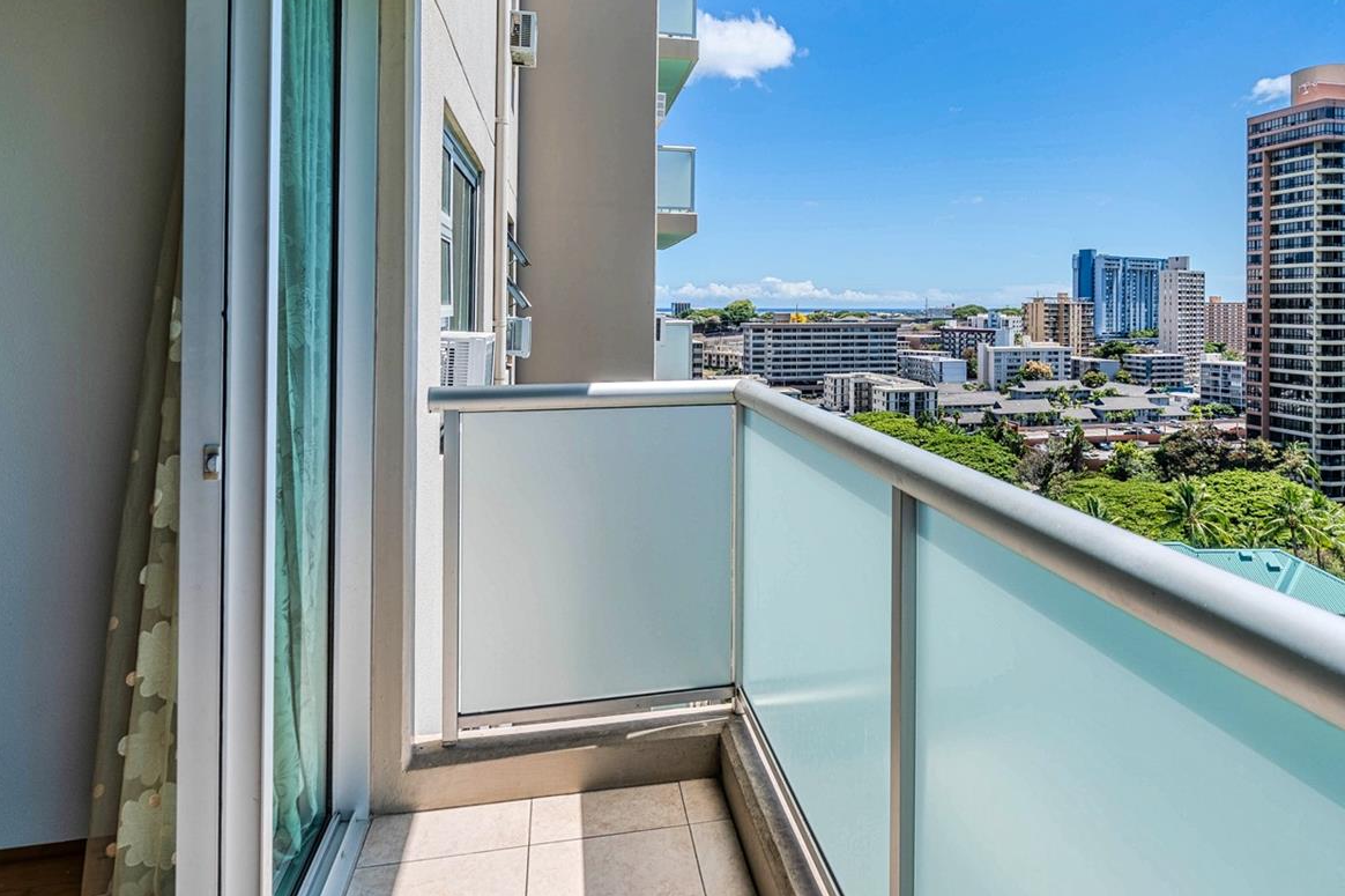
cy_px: 329
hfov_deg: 76.4
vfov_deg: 56.4
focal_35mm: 22
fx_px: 822
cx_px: 883
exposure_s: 1/2500
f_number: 8
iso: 100
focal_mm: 16
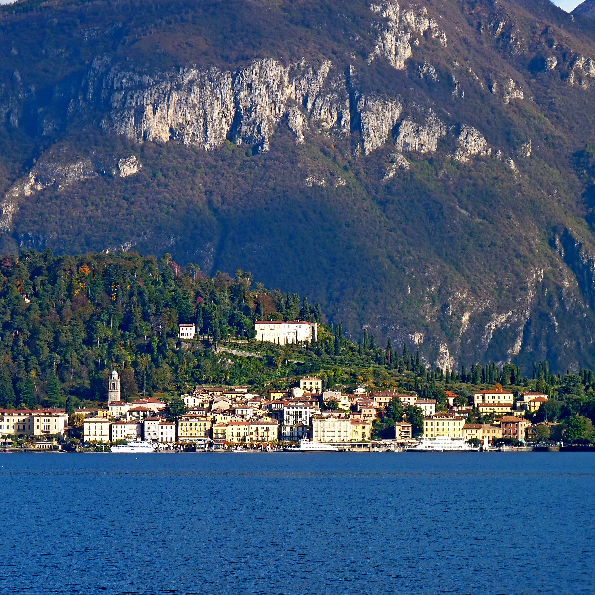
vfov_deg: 10.1
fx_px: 3364
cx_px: 269
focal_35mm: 173
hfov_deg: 10.1
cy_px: 297
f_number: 3.7
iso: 80
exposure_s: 1/400
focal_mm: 26
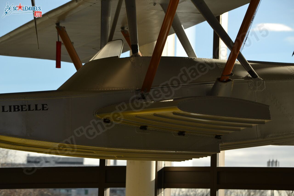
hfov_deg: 12.5
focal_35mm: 165
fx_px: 1347
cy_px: 98
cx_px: 147
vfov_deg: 8.3
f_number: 6.3
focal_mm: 110
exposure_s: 1/160
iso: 100
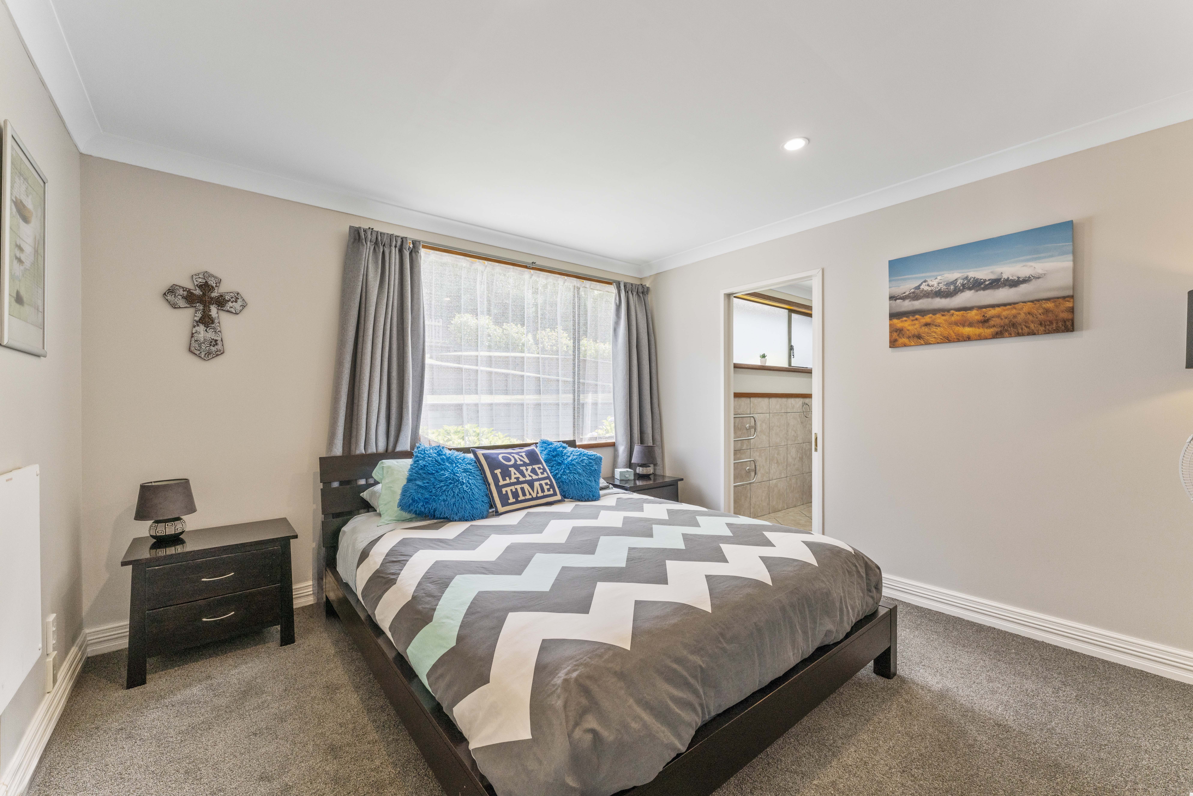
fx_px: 464
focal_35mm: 14
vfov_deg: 81.2
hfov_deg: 104.2
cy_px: 398
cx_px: 596
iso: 640
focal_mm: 14
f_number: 9
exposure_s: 1/50
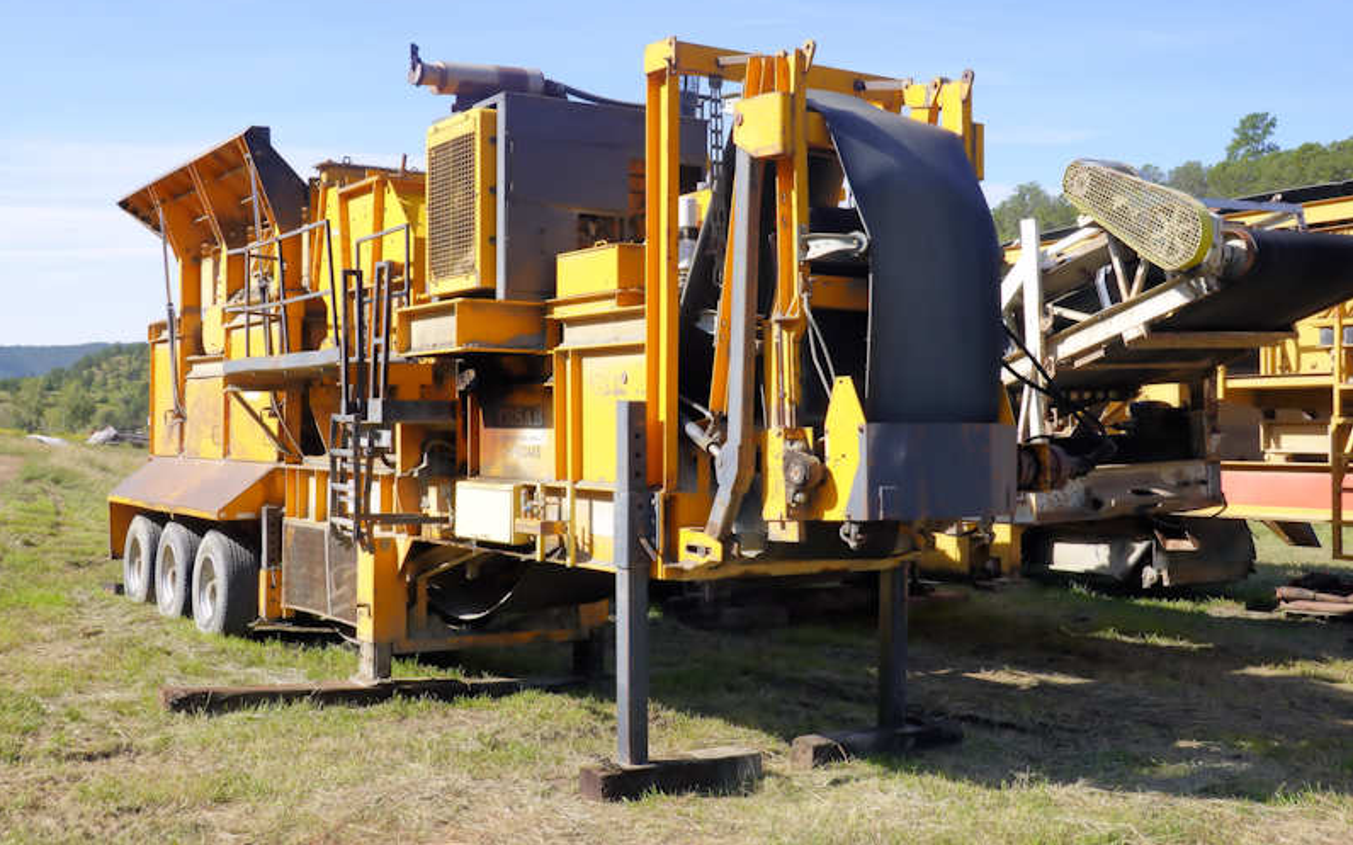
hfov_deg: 47.2
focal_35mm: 42
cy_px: 416
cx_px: 676
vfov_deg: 30.5
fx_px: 1548
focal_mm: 15.28
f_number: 5.6
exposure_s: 1/200
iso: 100
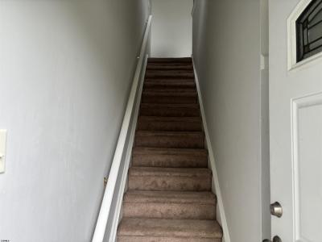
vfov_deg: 53.1
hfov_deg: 67.3
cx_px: 161
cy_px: 121
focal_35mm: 26
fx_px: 242
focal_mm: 5.96
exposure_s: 1/121
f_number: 1.6
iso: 50
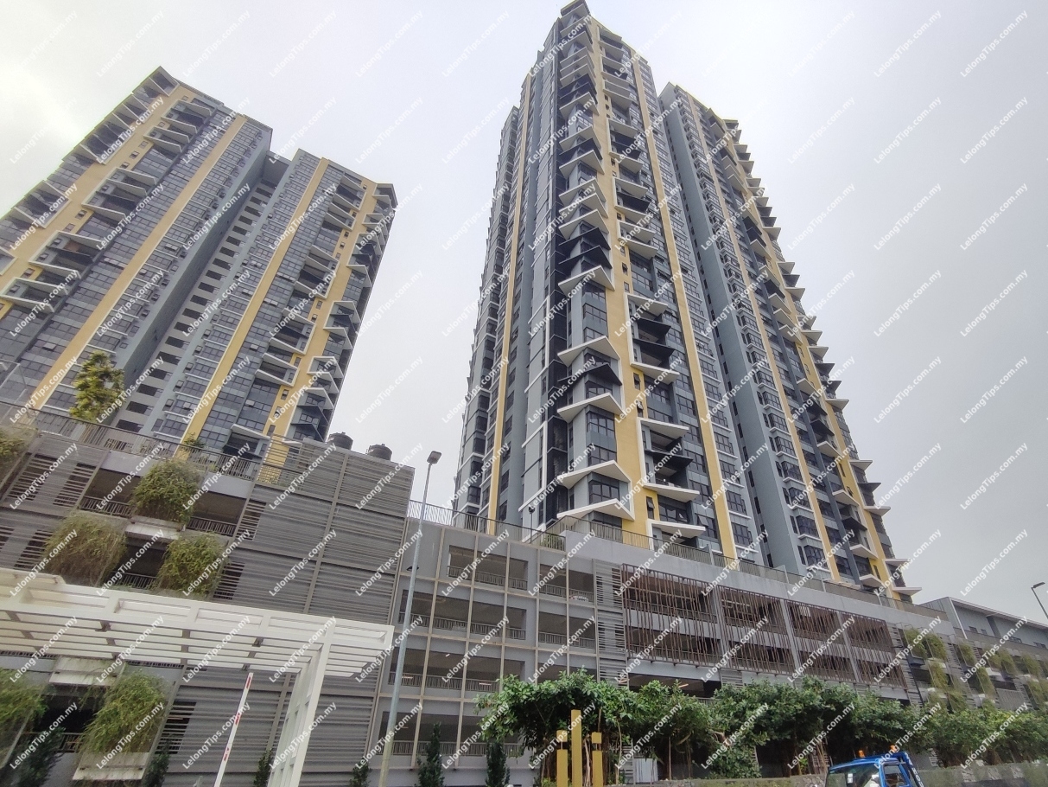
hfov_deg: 94.5
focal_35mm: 16
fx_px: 484
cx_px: 524
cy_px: 394
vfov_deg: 78.1
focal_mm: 1.65
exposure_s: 1/2119
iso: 50
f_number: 2.2
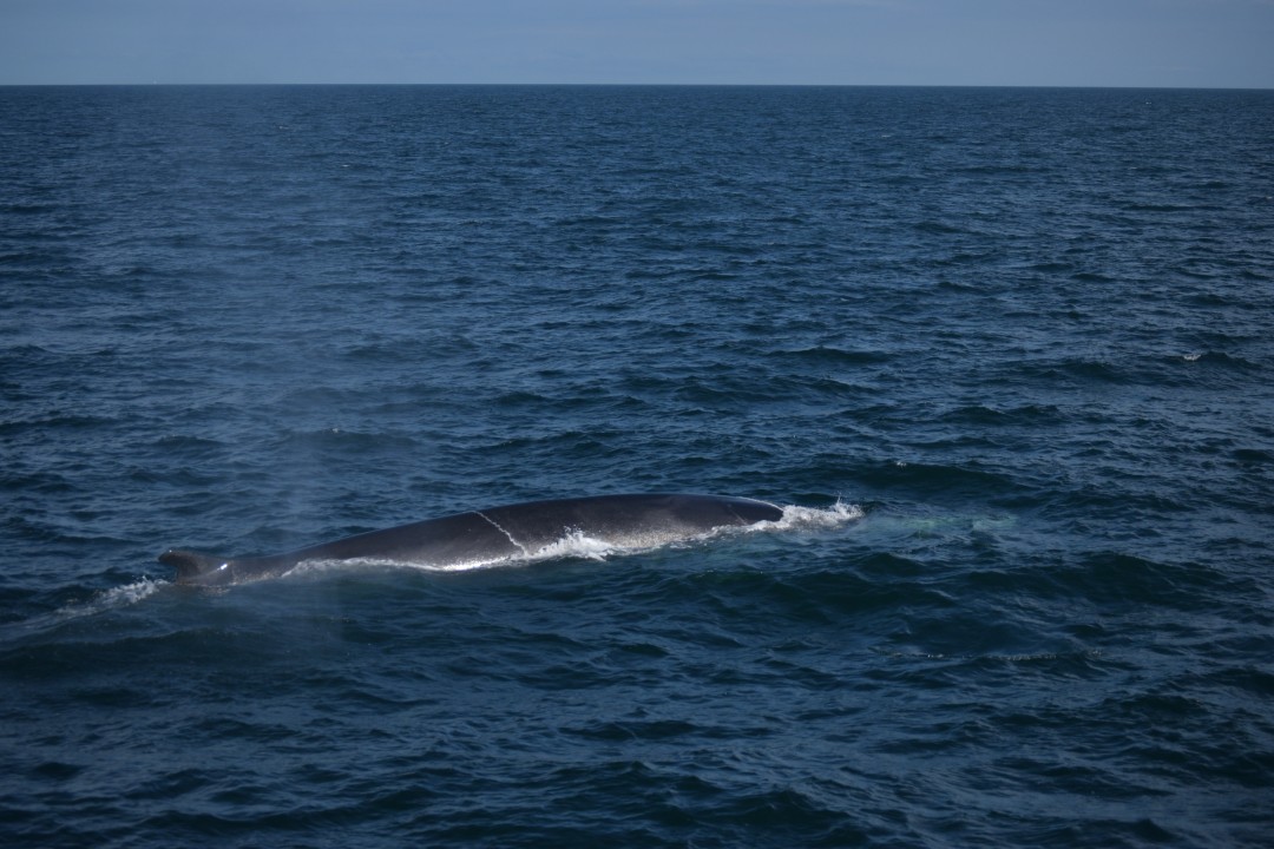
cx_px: 637
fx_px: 2919
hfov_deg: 24.6
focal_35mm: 82
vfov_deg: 16.6
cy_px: 424
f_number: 4
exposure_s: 1/4000
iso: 200
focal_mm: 55
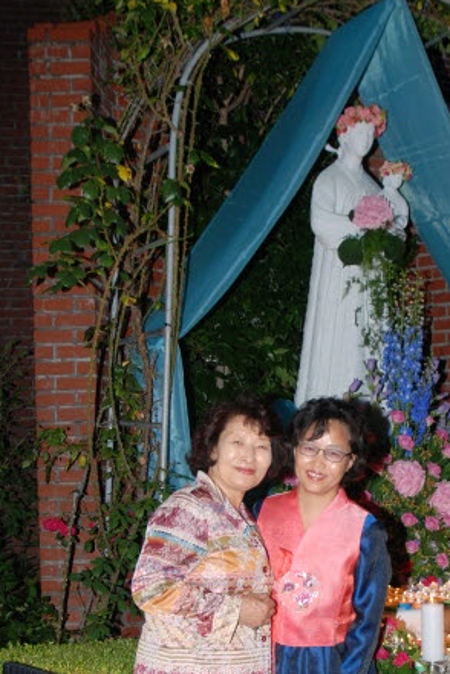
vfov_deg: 36.2
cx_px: 333
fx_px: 1011
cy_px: 487
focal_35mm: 54
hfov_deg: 24.8
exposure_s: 1/60
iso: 200
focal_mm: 22
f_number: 5.6
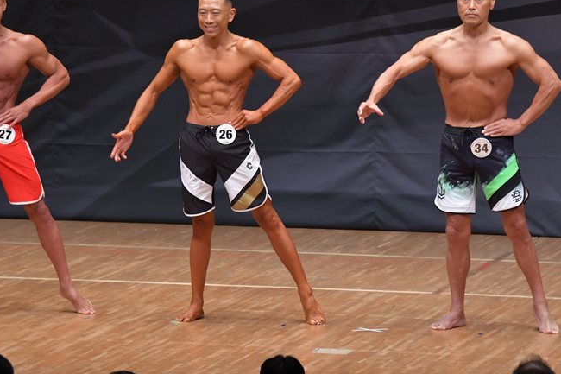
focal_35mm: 304
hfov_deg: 6.8
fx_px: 4736
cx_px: 276
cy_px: 155
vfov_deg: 4.5
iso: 6400
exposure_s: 1/400
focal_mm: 170
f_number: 5.6
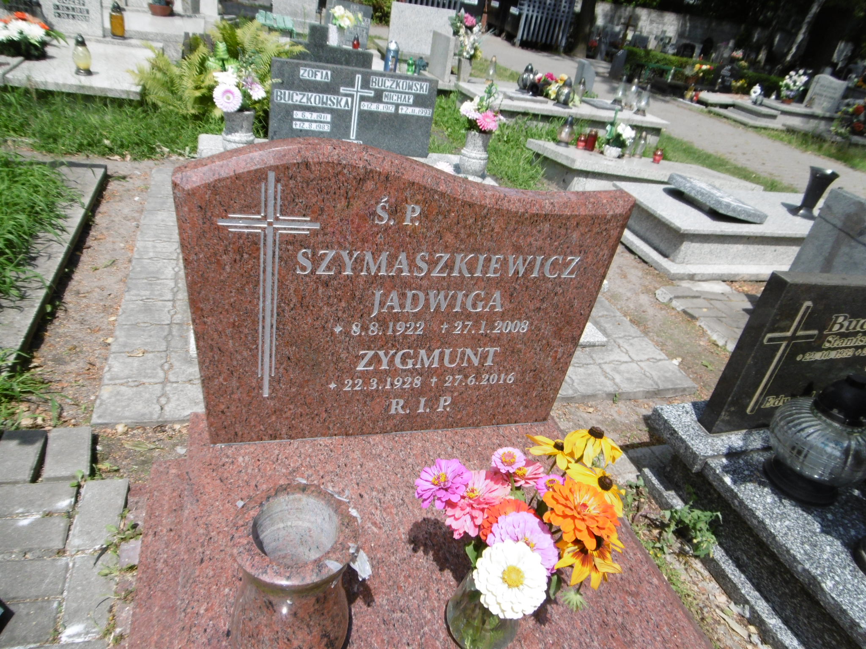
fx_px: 600
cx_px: 433
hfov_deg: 71.6
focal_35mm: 24
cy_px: 324
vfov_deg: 56.8
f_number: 3.1
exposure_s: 1/800
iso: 100
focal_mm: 4.3
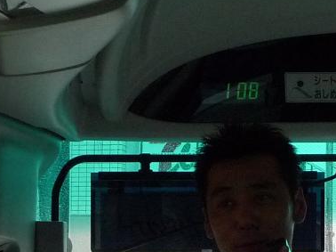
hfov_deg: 9.1
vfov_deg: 6.9
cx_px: 303
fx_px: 2095
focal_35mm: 216
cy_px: 241
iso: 400
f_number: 5.6
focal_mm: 12.1
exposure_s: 1/100
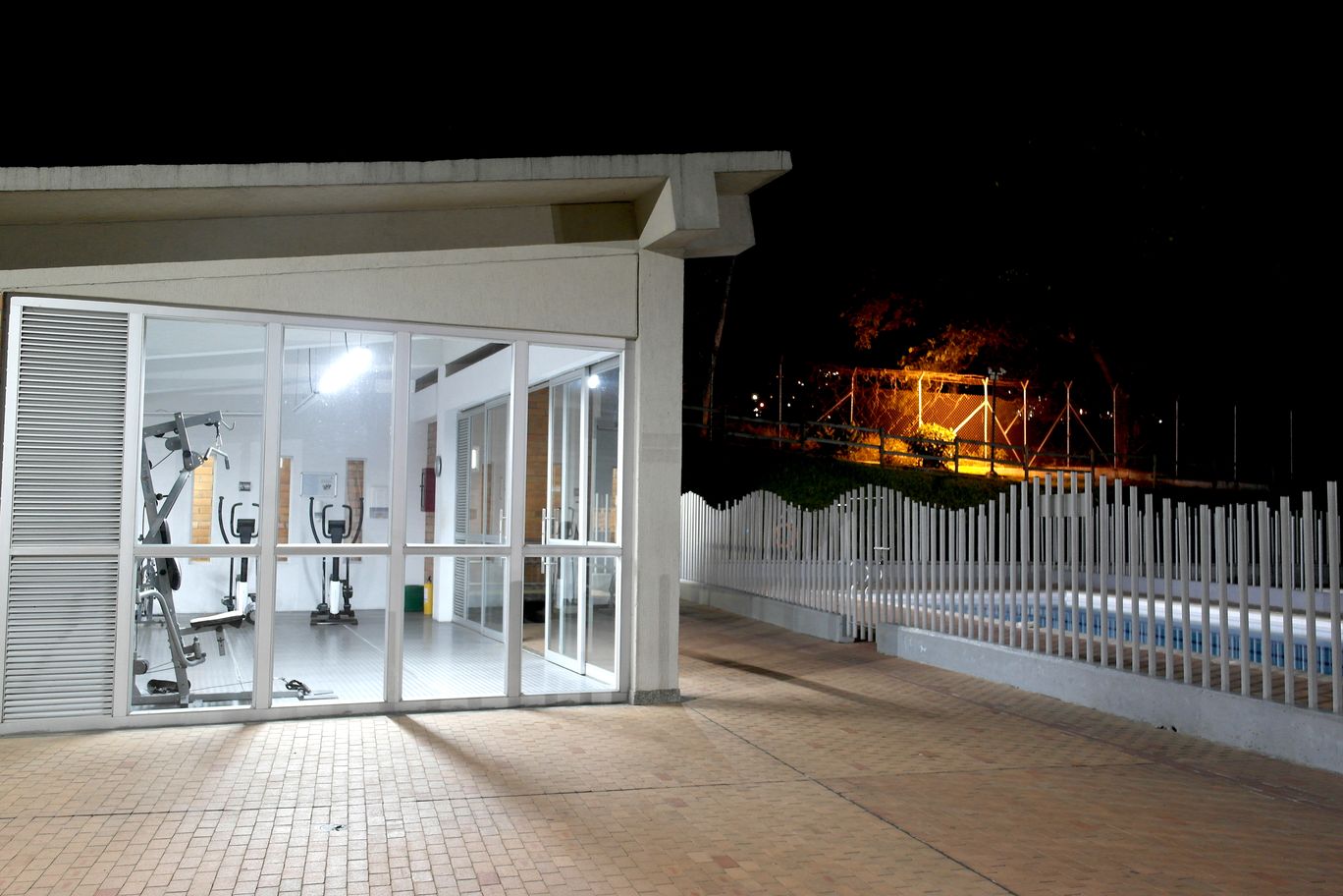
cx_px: 672
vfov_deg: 43.6
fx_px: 1119
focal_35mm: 30
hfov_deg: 61.9
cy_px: 448
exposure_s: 1/2
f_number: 3.5
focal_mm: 20
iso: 400
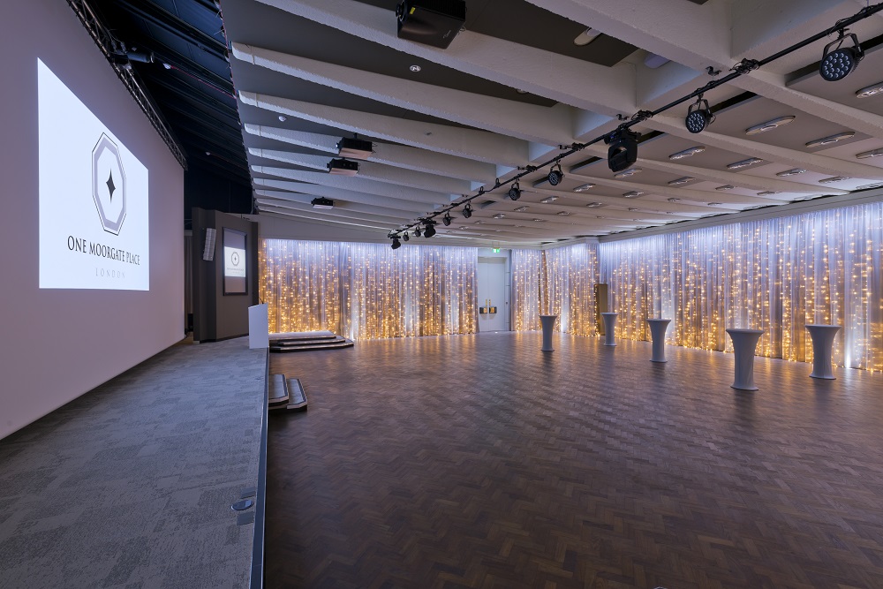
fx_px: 417
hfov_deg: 93.3
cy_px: 294
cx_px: 442
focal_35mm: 17
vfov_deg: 70.5
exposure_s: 3
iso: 100
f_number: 9
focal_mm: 17
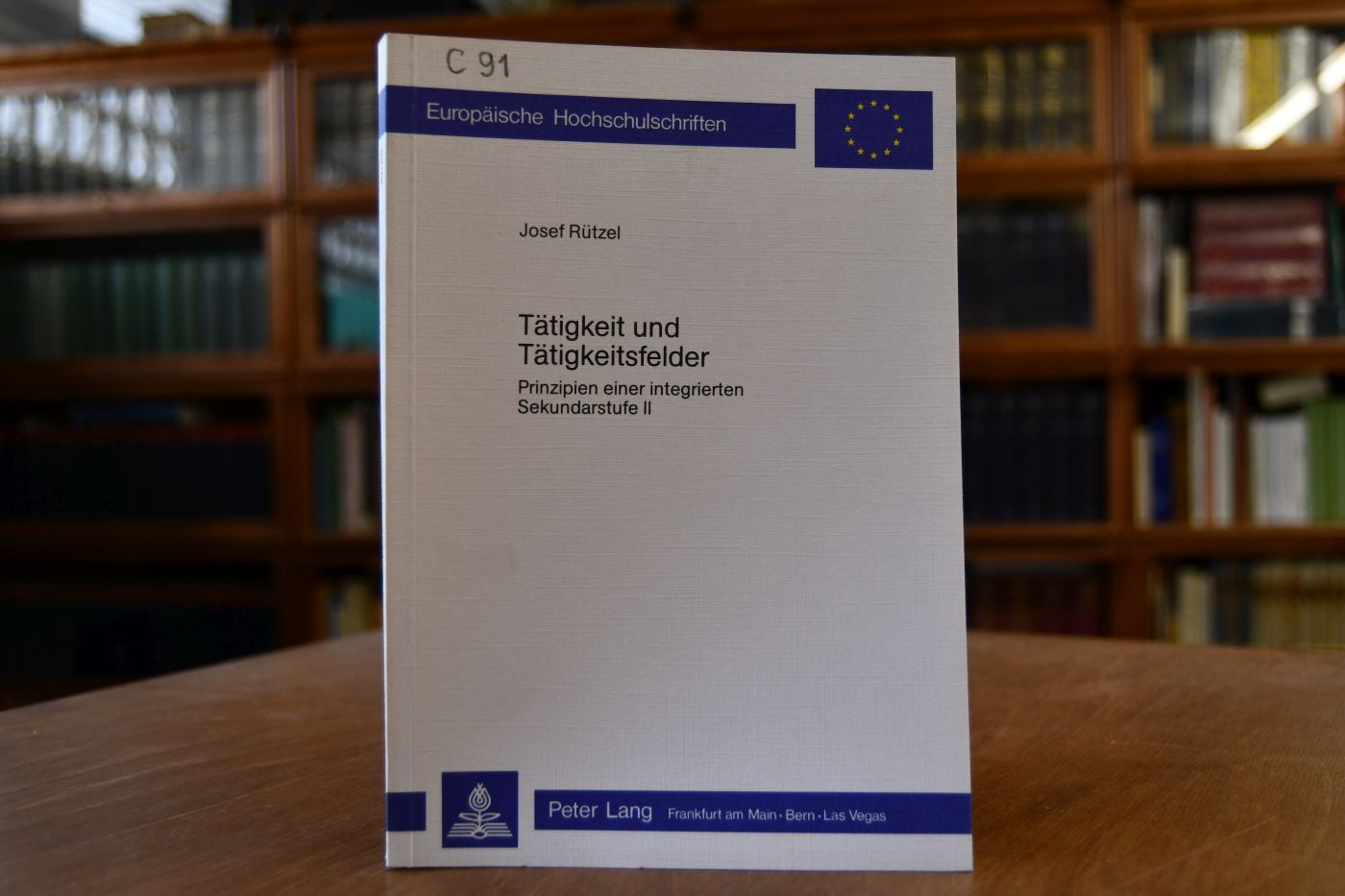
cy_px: 448
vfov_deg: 36.9
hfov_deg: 53.1
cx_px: 672
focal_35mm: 36
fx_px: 1345
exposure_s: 1/200
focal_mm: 24
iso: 800
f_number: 3.8
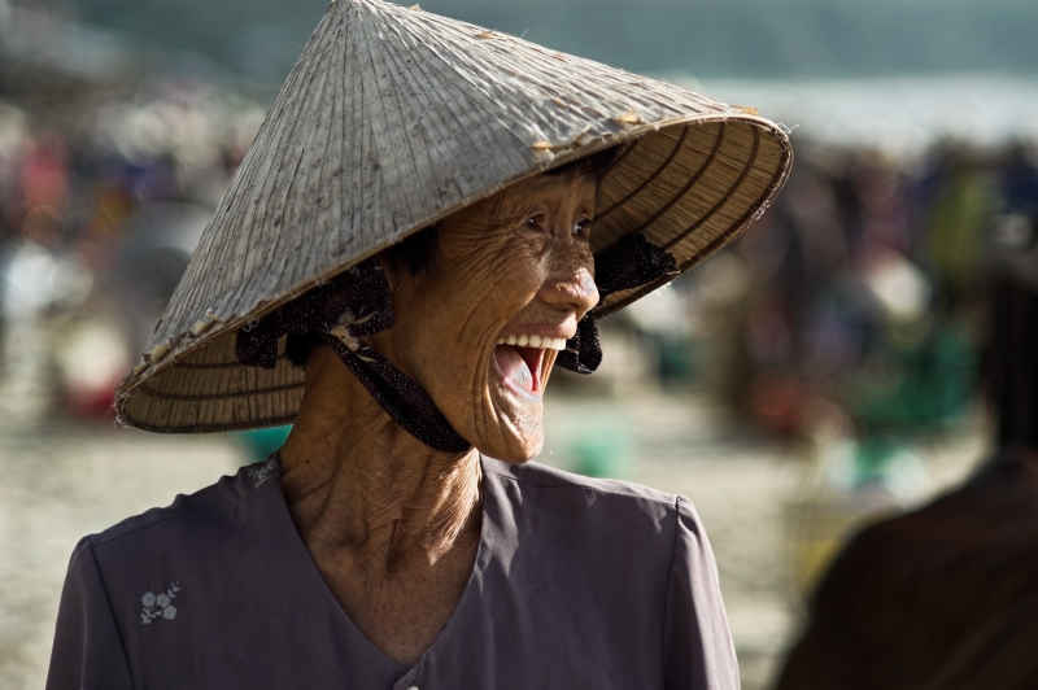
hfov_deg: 10.2
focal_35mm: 202
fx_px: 5834
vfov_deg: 6.8
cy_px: 345
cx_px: 519
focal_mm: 135
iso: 100
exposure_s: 1/640
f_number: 4
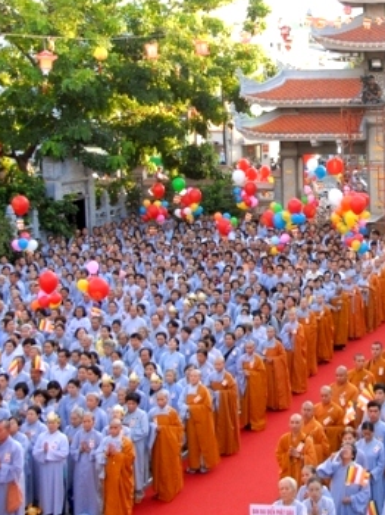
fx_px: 1216
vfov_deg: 23.9
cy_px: 215
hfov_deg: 17.5
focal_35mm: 82
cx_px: 392
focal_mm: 31
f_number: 5
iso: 200
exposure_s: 1/100
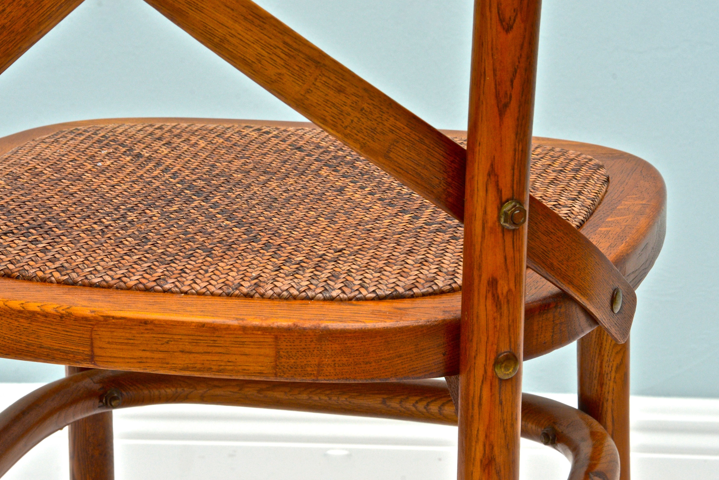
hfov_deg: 19.3
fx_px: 2117
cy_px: 240
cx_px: 357
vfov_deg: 12.9
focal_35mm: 106
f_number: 16
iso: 400
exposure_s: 1/125
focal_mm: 70
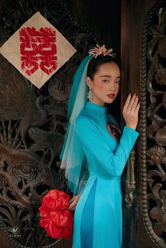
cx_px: 83
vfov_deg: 44.5
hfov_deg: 30.5
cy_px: 124
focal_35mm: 44
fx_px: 304
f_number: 3.2
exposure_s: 1/100
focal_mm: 44
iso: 500
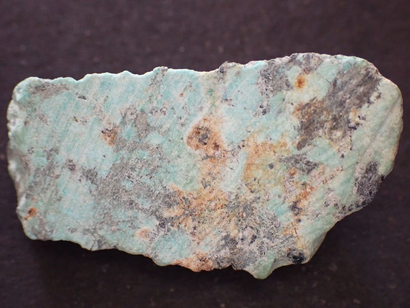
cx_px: 205
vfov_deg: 21.9
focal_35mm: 67
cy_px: 154
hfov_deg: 29.0
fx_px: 794
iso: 800
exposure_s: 1/60
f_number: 3.8
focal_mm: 11.88
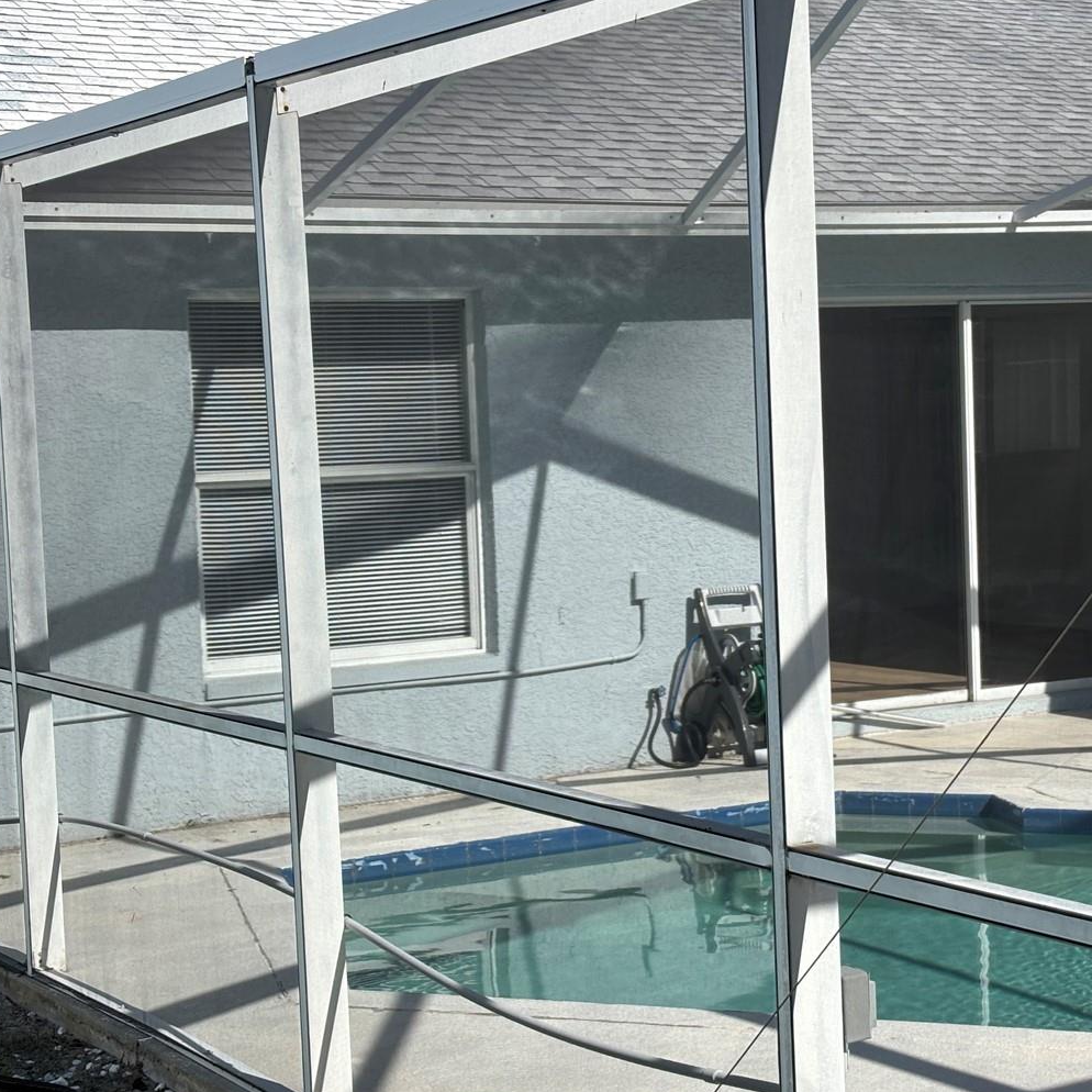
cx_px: 705
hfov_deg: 23.3
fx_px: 2641
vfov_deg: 23.4
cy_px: 586
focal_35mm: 74
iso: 32
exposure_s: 1/2193
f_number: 1.6
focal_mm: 5.96
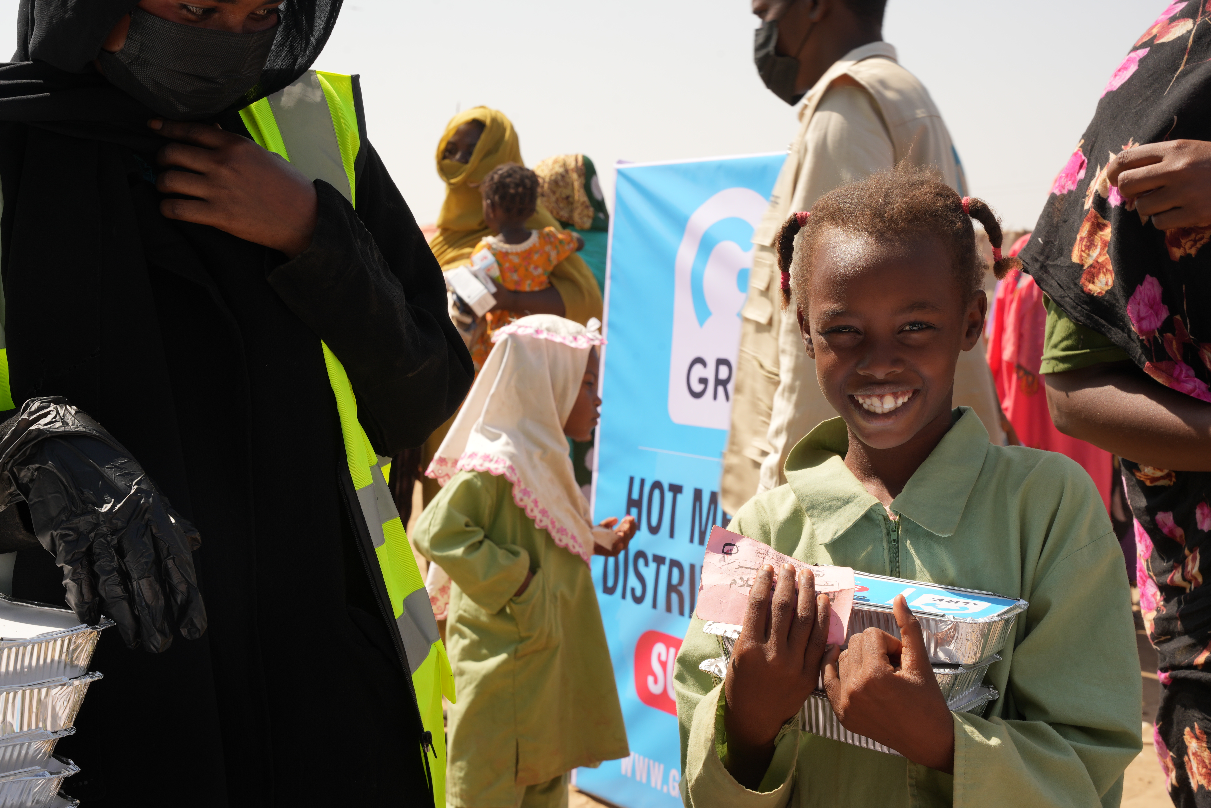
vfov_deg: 24.9
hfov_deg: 36.7
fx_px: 1826
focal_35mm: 54
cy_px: 404
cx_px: 606
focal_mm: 54.3
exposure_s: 1/125
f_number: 13
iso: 160
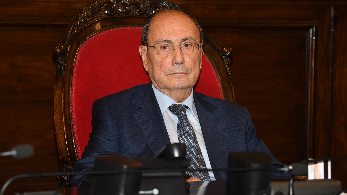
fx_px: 1353
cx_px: 152
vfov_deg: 8.3
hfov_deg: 14.6
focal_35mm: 147
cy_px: 73
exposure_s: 1/80
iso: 800
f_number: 4.5
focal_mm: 120
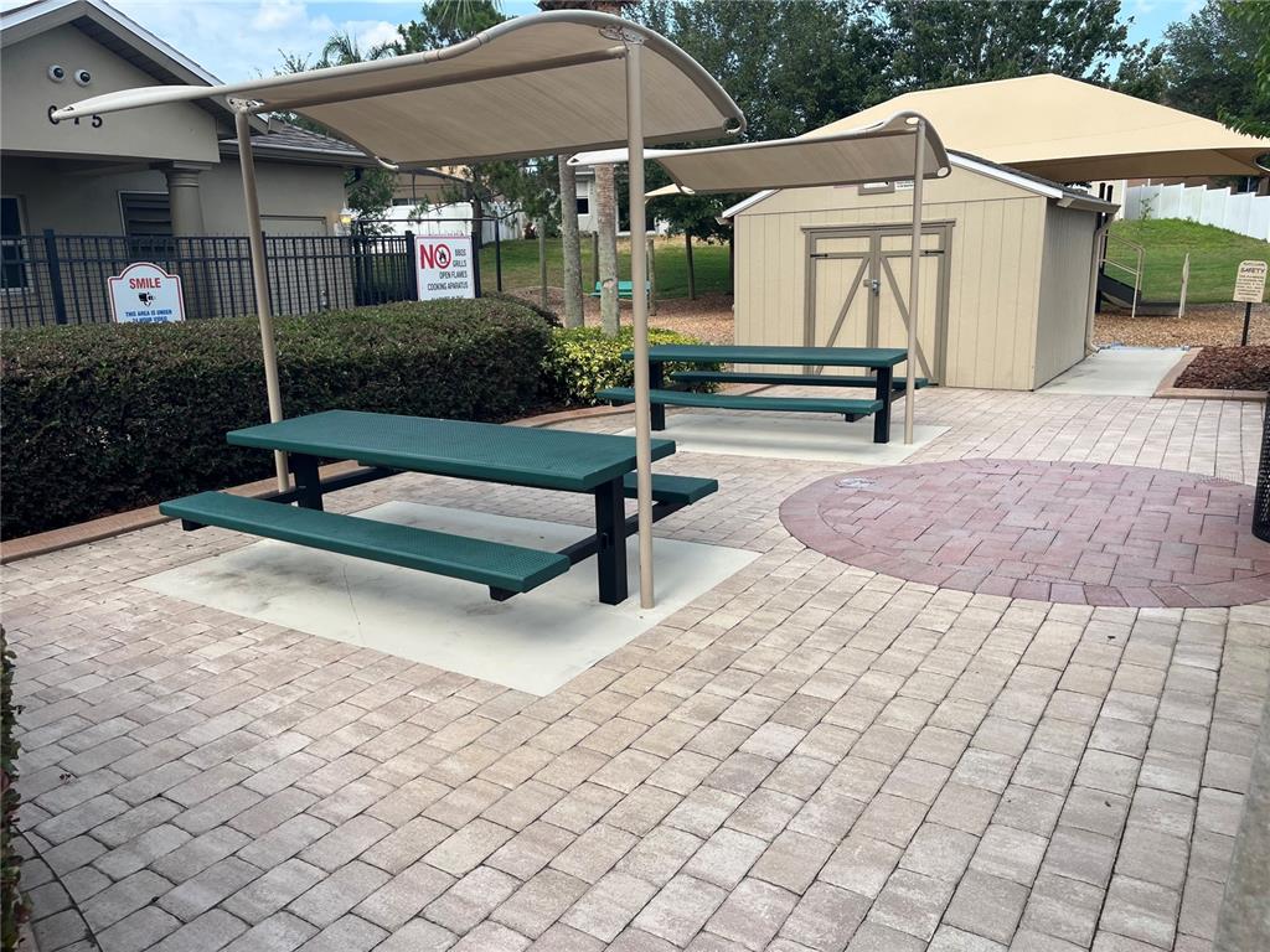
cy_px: 476
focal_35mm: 26
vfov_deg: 53.1
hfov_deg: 67.3
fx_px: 954
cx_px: 635
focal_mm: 5.1
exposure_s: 1/1647
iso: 50
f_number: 1.6
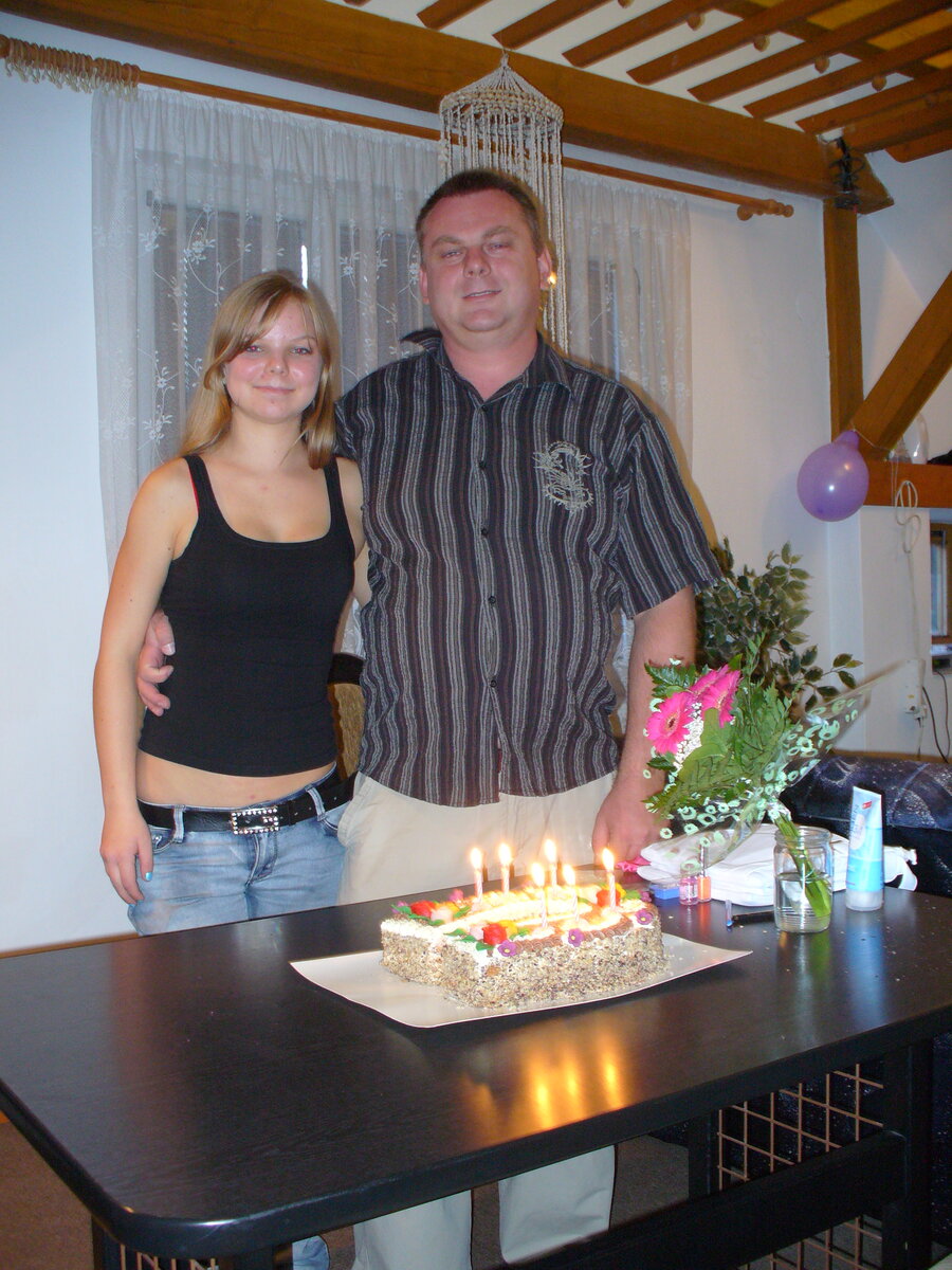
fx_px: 1357
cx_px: 476
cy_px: 635
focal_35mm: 37
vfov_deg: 50.1
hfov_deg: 38.7
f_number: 2.8
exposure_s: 1/8
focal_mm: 6.1
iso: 125
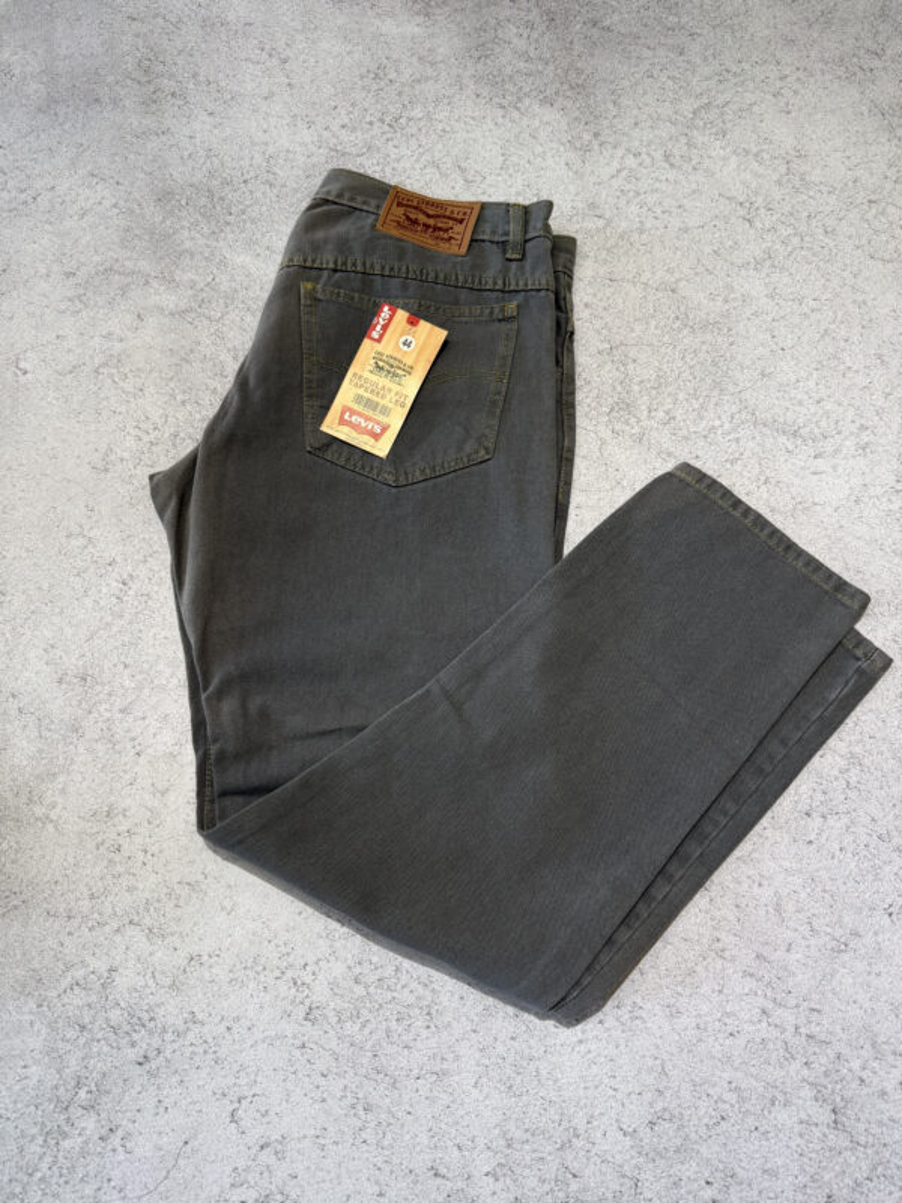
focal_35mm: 24
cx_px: 451
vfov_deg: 71.6
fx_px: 834
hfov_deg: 56.8
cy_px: 602
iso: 125
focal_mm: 6.76
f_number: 1.78
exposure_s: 1/100
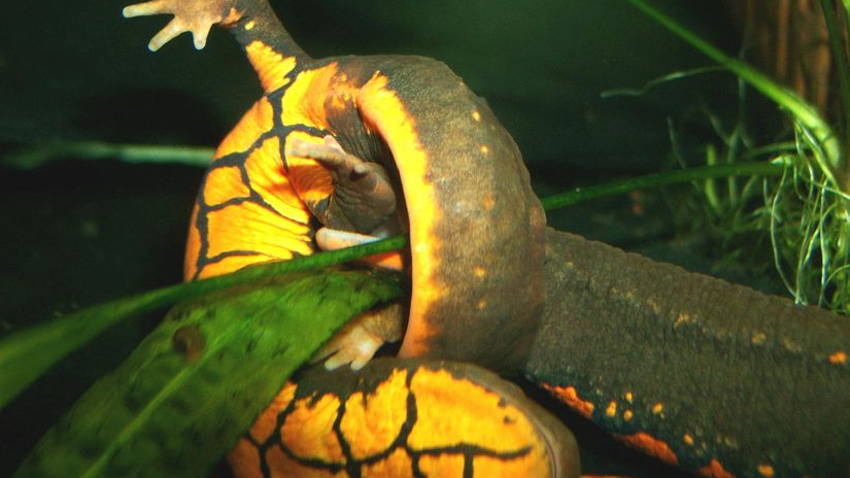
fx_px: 1037
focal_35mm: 46
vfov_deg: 25.9
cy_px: 185
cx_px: 355
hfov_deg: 44.4
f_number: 2
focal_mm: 7.13
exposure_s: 1/60
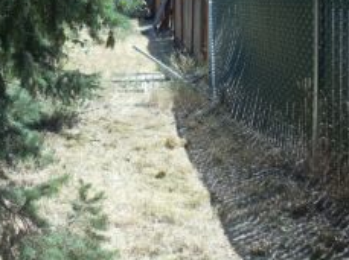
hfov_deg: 25.0
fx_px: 775
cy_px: 62
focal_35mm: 77
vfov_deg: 18.9
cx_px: 75
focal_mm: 6
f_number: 3.5
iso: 100
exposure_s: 1/500
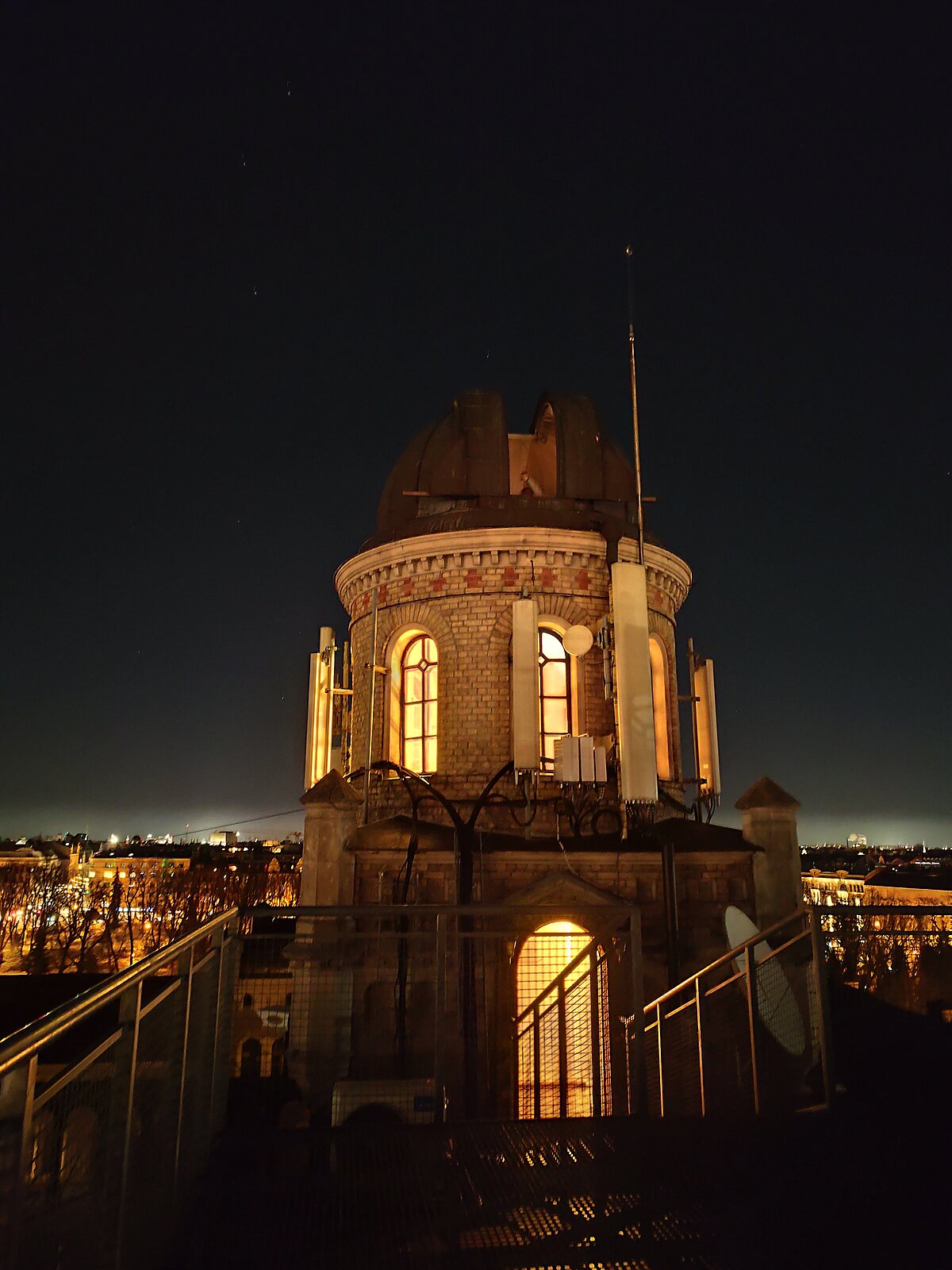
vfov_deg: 73.9
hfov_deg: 58.9
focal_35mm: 23
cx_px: 476
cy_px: 635
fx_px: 843
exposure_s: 1/6.25
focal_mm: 6.19
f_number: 1.65
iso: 12800
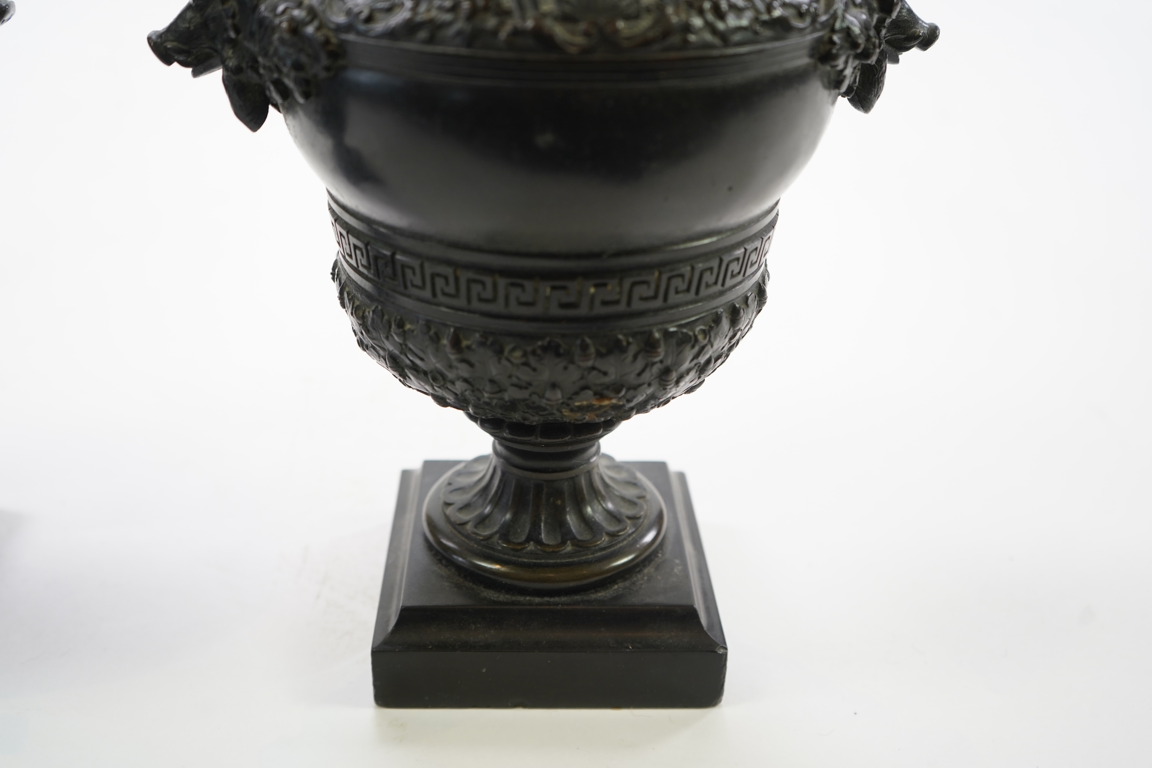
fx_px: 1184
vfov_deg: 35.9
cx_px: 576
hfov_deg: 51.9
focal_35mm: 37
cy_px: 384
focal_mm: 37
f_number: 4.5
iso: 800
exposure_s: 1/100
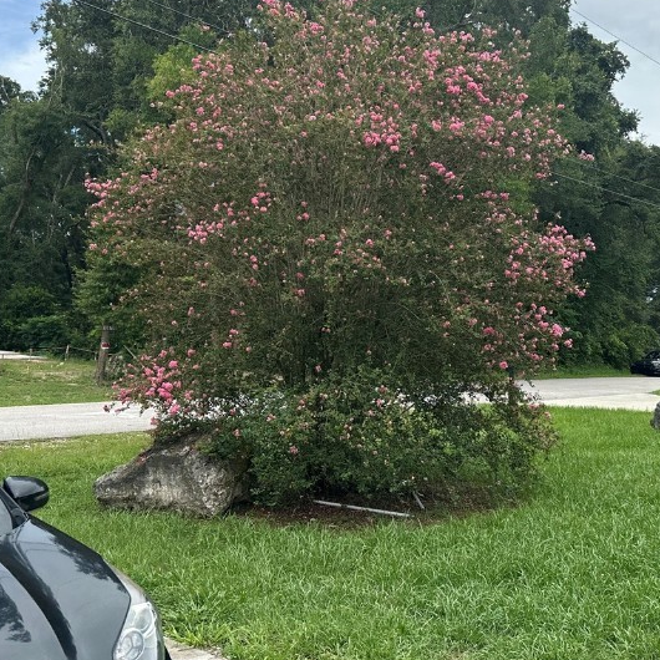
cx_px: 330
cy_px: 240
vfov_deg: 40.6
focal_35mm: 41
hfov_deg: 40.9
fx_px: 884
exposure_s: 1/2469
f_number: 1.78
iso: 80
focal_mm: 6.86
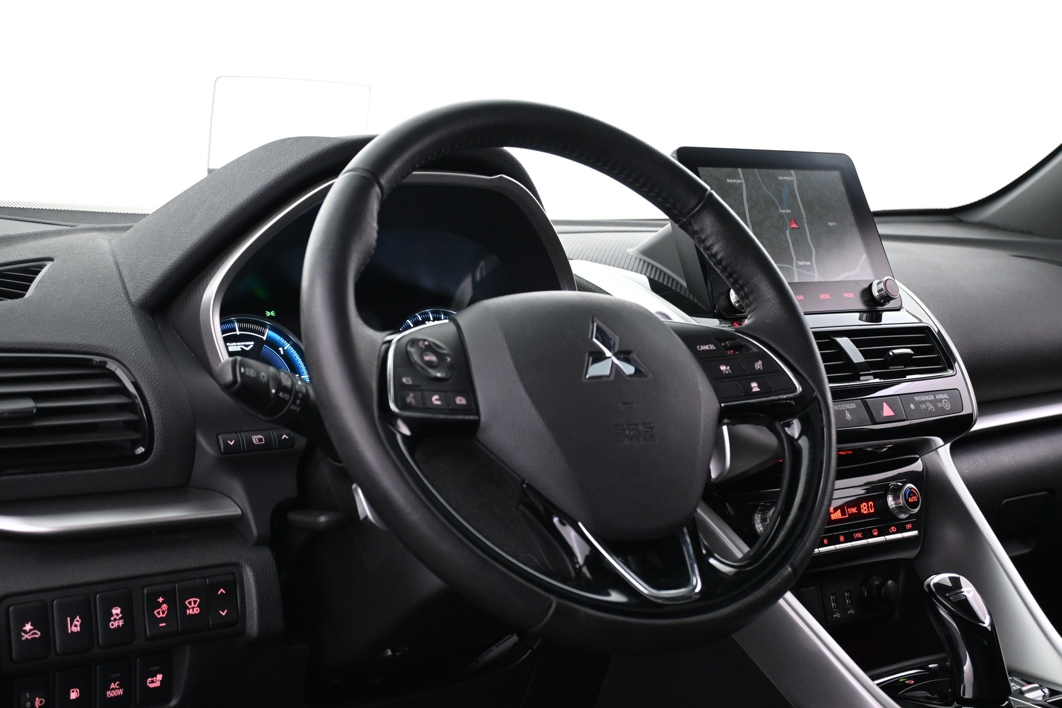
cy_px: 354
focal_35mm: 47
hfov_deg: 41.7
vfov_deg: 28.5
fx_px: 1394
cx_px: 531
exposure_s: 1/13
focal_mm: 31.5
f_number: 5
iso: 1600
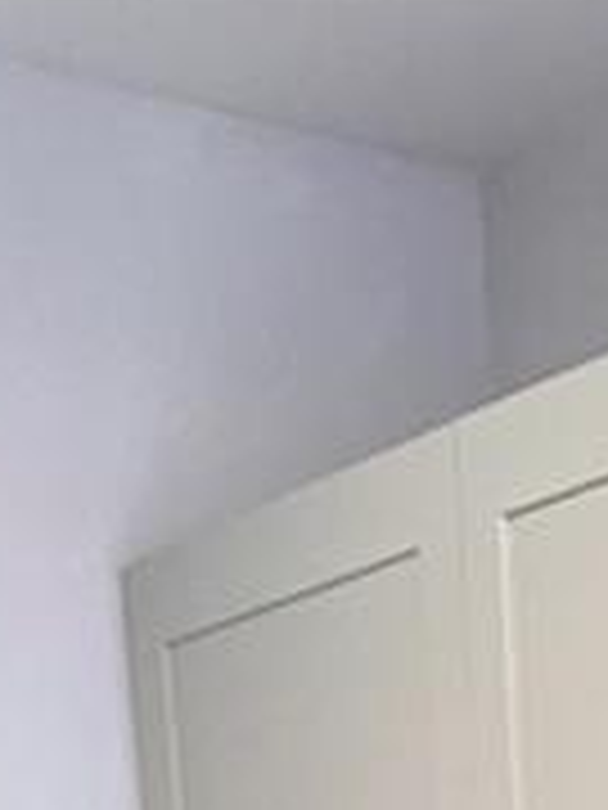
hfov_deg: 8.0
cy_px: 2668
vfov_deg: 9.1
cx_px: 1819
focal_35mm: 160
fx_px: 3747
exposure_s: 1/60
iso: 400
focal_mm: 6.76
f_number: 1.78
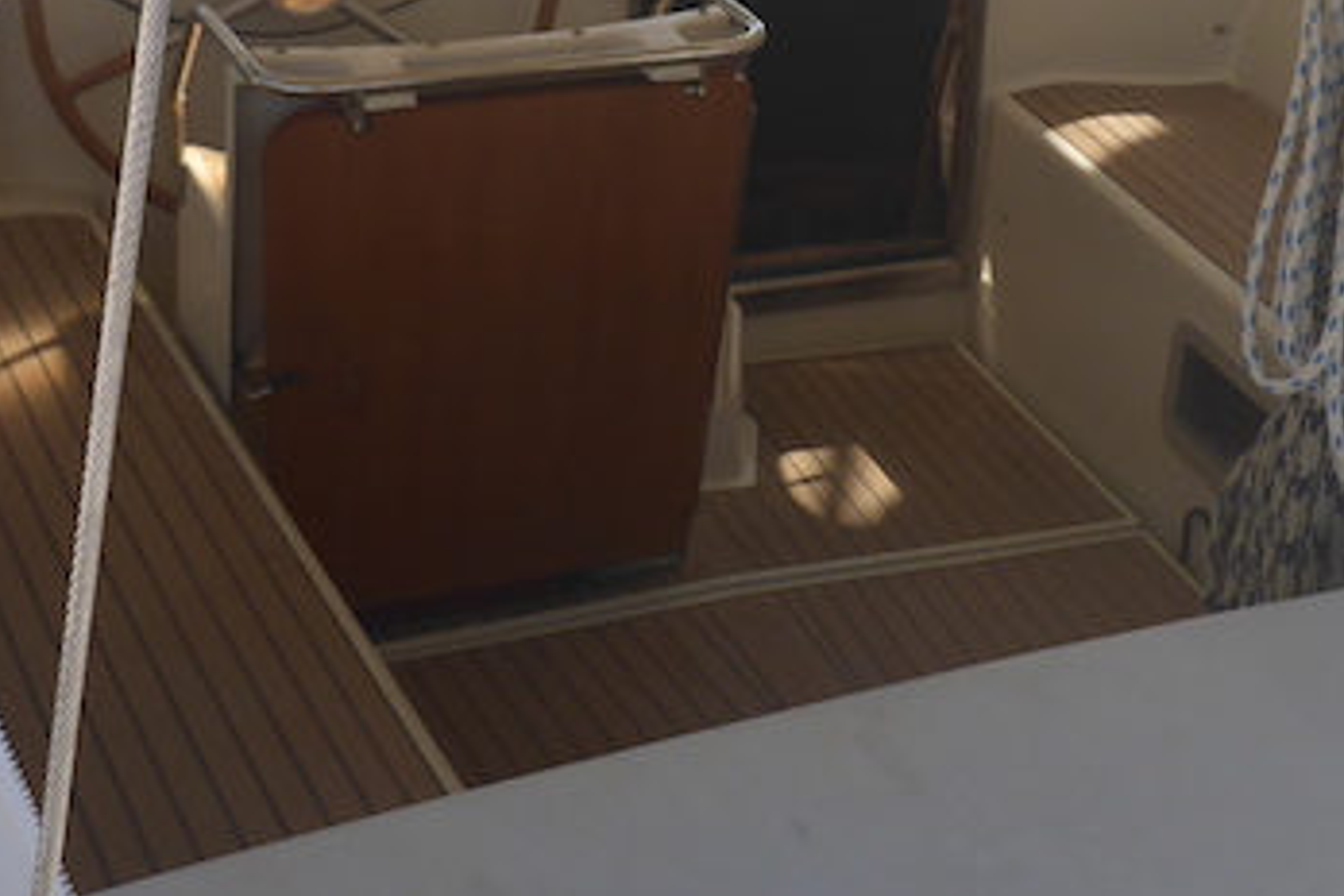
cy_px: 100
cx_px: 761
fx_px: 2501
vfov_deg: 19.9
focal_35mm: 67
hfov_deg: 30.0
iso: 100
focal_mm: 4.9
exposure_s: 1/800
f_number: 3.3
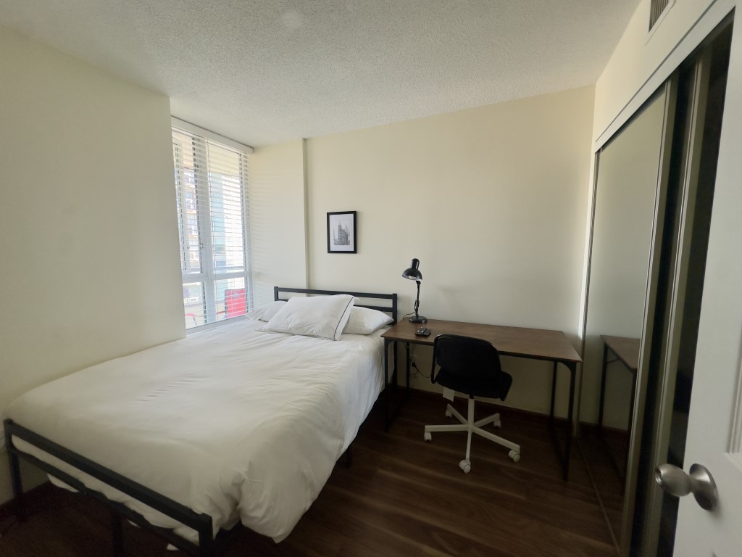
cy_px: 278
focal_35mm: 14
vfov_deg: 85.7
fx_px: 300
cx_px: 371
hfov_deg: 102.1
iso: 100
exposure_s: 1/99
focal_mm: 2.22
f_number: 2.2
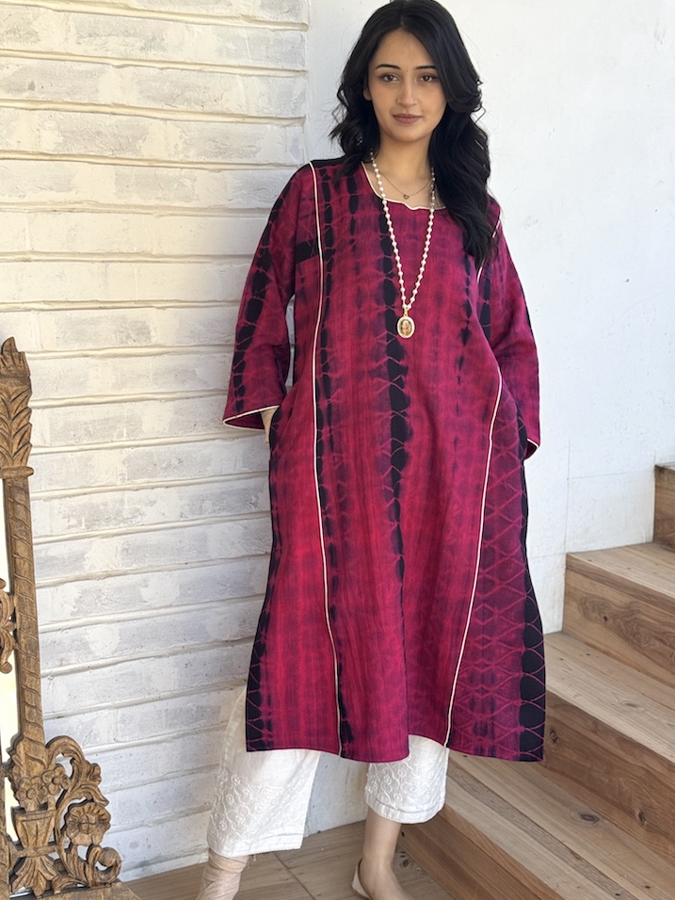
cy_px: 434
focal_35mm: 50
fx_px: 1300
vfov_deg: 38.2
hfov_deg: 29.1
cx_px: 347
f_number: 1.78
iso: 64
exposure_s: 1/244
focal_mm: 6.76
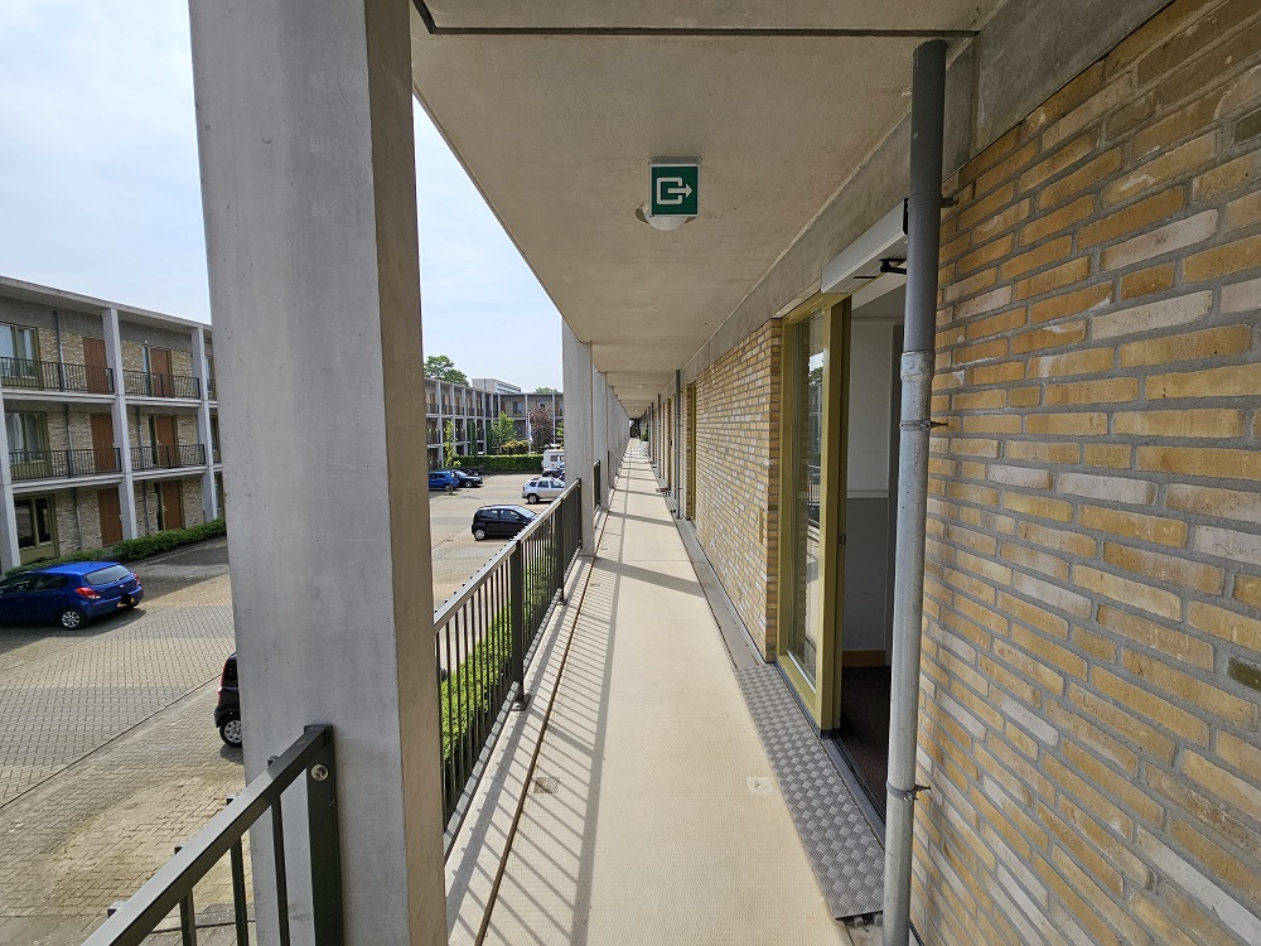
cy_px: 473
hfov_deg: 106.2
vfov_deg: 89.9
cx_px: 630
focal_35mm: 13
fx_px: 474
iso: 50
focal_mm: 2.2
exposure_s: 1/1989
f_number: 2.2
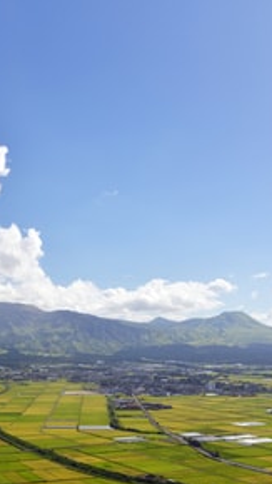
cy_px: 245
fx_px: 667
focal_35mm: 52
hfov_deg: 22.3
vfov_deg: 39.9
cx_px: 13
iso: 100
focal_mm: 32
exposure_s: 1/200
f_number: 8
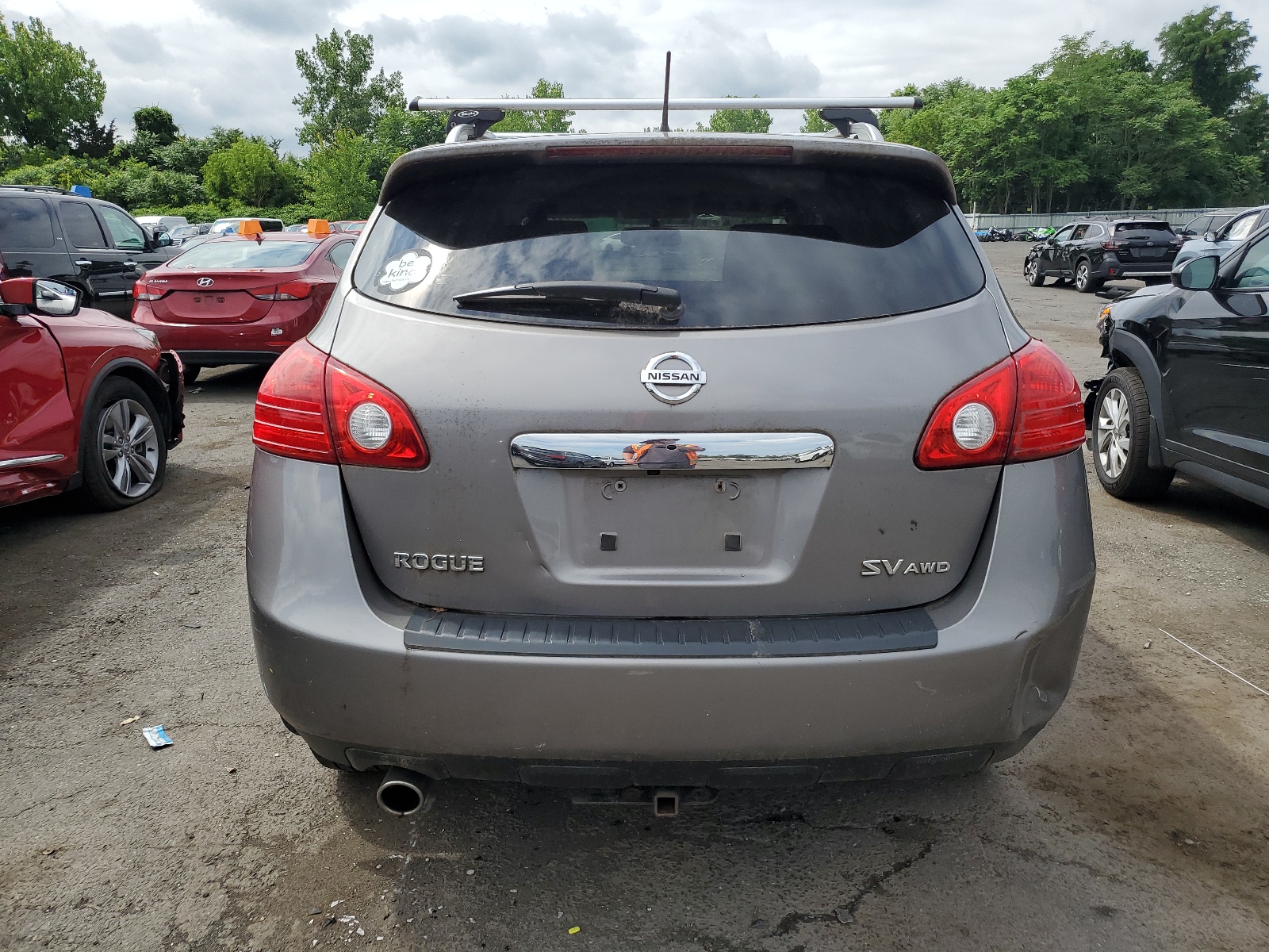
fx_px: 953
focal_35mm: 26
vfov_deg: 53.1
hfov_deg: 67.3
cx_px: 634
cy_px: 476
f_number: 1.5
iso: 50
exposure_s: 1/3333
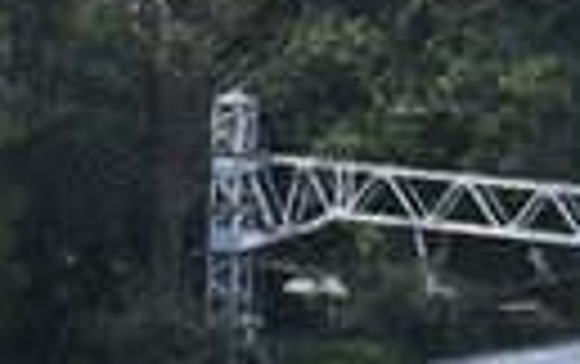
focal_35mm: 468
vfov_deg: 2.8
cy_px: 589
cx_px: 625
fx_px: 7407
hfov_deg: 4.5
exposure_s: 1/500
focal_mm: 90
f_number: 5.6
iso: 200
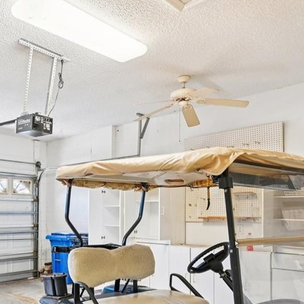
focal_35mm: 33
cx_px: 45
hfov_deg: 46.1
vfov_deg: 48.1
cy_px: 222
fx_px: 328
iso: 400
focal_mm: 14
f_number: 8
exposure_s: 1/5
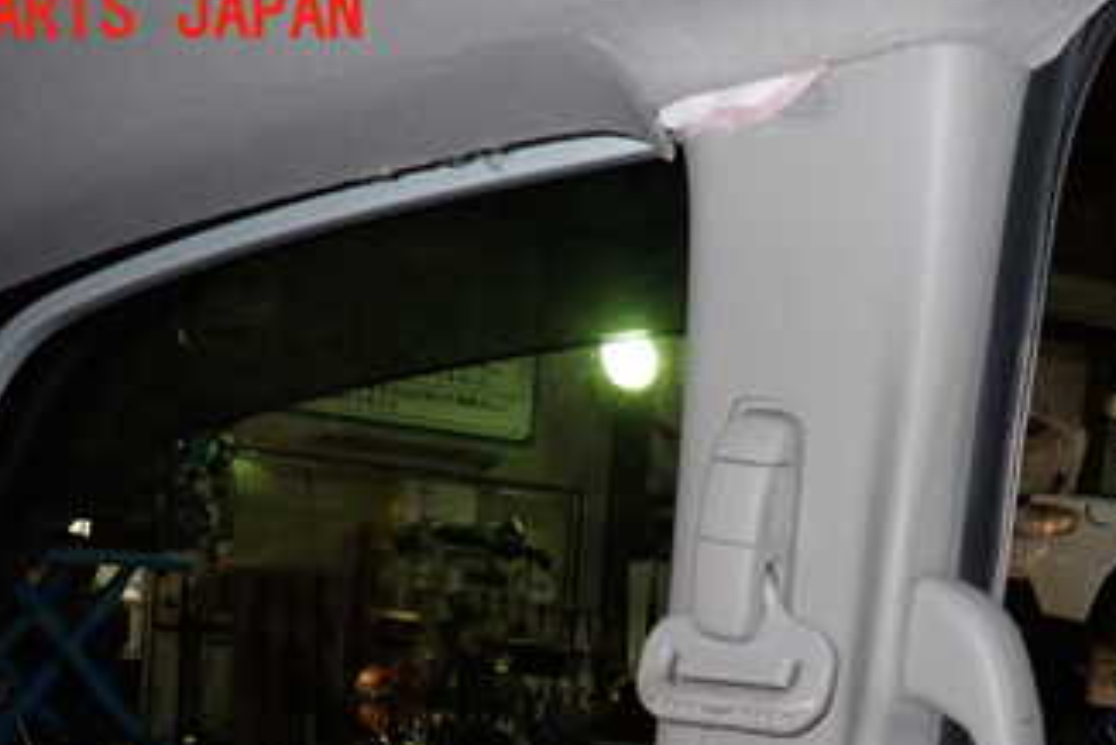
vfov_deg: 26.6
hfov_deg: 40.4
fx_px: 1489
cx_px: 769
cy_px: 745
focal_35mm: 48
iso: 320
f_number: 5.6
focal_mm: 4.5
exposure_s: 1/30
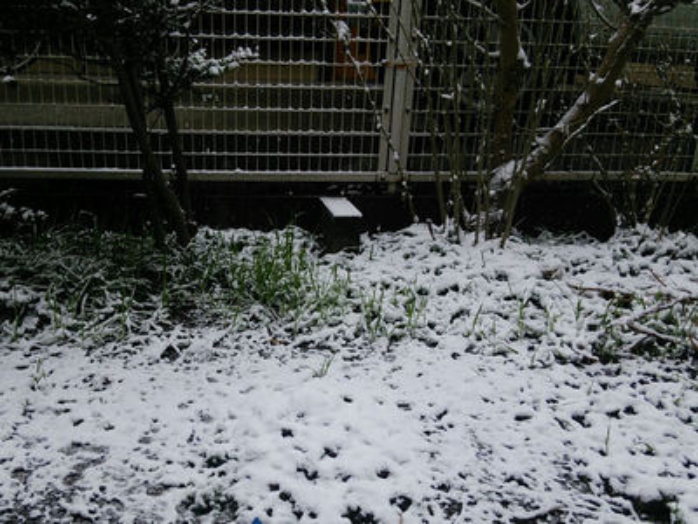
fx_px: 605
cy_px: 262
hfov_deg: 60.0
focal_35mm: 30
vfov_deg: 46.8
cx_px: 349
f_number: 1.94
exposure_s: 1/253
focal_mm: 4.06
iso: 40
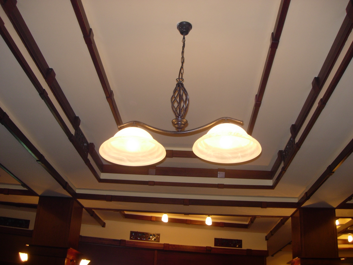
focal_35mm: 38
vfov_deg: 37.7
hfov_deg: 49.0
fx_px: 388
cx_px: 176
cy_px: 132
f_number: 2.8
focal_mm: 7.8
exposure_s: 1/11.9
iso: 79
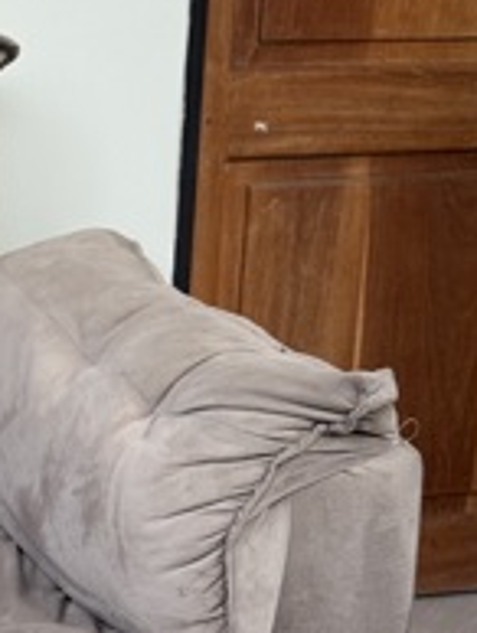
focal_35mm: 134
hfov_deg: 10.9
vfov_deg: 14.6
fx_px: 2457
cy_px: 558
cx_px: -126
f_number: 1.6
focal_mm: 5.96
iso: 50
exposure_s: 1/252
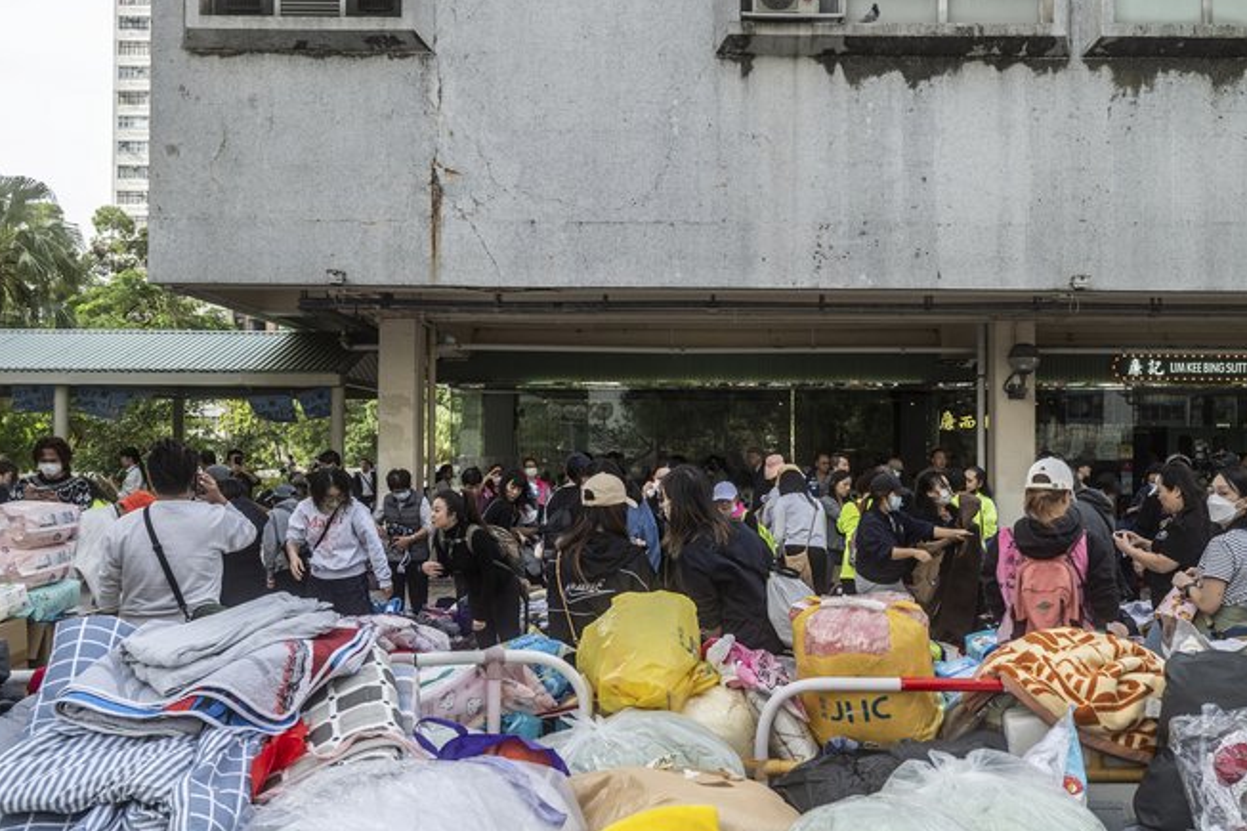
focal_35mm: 36
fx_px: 1247
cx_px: 707
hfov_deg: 53.0
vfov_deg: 36.8
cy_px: 432
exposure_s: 1/640
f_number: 5
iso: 400
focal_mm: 29
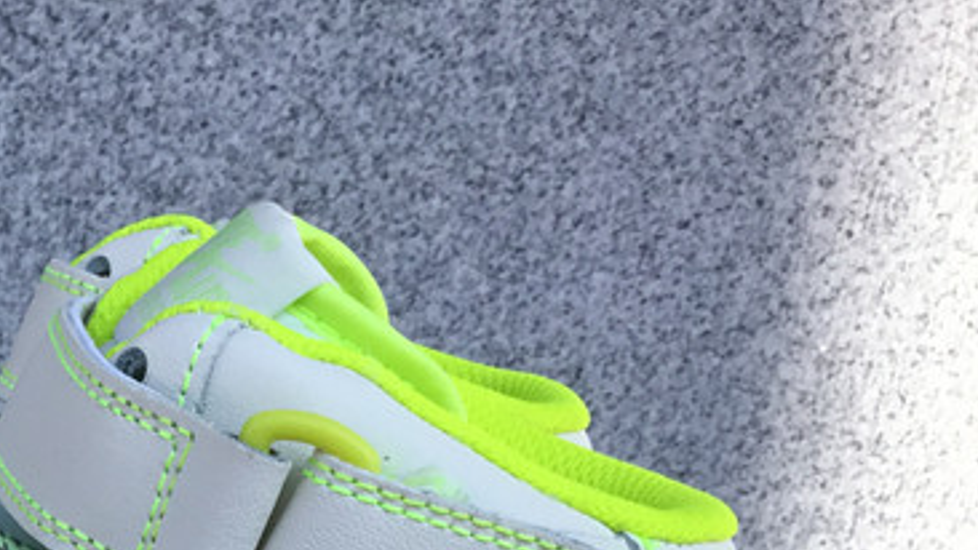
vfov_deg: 13.7
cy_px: 832
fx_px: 2153
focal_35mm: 83
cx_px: -126
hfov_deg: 23.8
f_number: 2.4
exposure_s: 1/673
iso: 25
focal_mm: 3.3
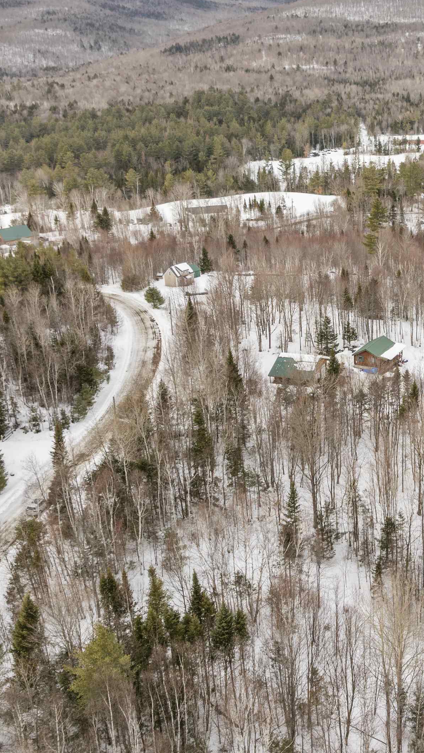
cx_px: 399
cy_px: 350
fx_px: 760
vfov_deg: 52.7
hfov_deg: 29.6
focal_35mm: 38
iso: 120
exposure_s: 1/500
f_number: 2.8
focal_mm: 12.29
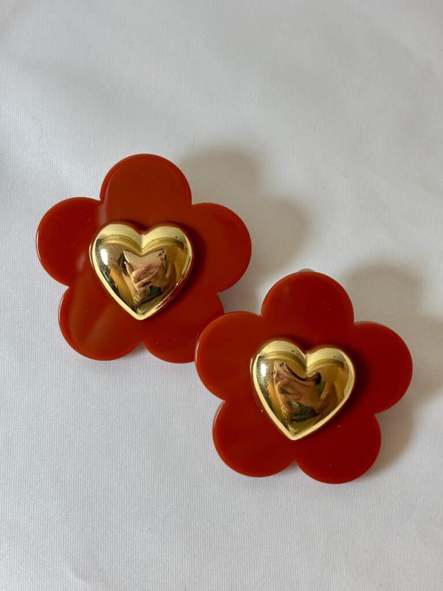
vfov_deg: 36.8
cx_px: 222
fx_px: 887
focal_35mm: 52
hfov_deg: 28.0
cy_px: 296
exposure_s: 1/104
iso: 25
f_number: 1.6
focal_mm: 5.96
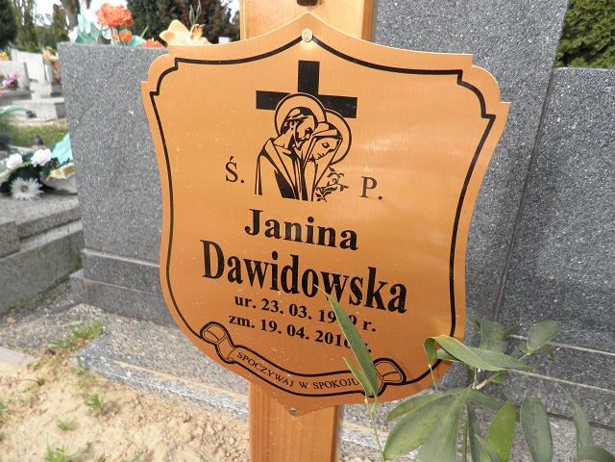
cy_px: 231
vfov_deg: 56.8
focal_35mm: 24
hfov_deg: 71.6
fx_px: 426
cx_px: 308
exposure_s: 1/320
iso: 64
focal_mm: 4.3
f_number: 3.3
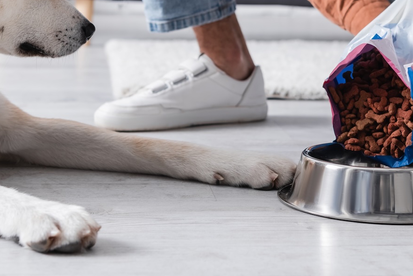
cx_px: 200
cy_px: 59
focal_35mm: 95
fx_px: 1090
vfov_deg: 14.3
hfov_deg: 21.5
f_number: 4
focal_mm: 42
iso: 125
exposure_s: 1/200
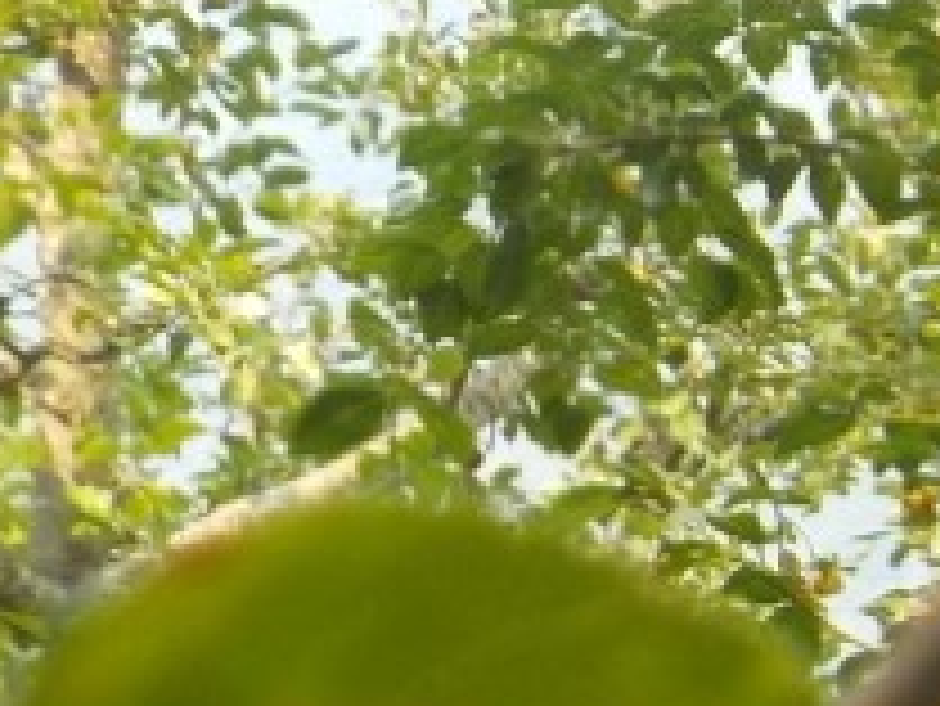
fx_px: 3994
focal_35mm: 147
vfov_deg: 10.1
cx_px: 1943
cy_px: 625
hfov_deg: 11.8
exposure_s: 1/200
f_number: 3.3
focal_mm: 4.1
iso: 125
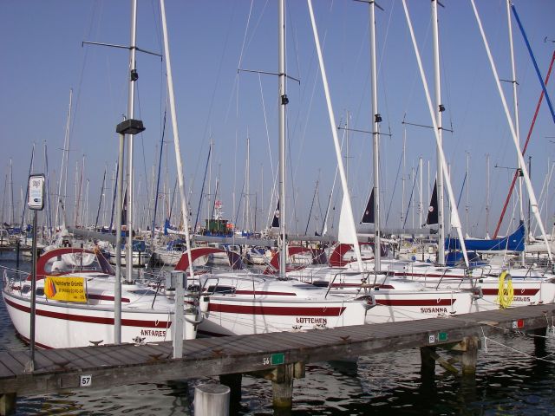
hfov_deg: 49.0
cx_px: 278
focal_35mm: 38
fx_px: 609
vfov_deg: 37.7
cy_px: 208
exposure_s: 1/400
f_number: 6.6
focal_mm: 6.3
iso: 64
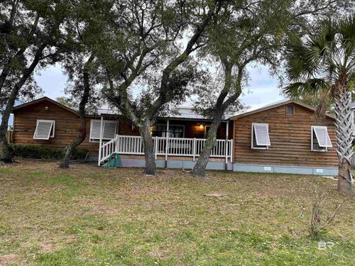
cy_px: 133
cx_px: 178
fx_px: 267
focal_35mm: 26
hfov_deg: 67.3
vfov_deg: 53.1
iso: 100
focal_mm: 4.2
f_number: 1.6
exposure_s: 1/121
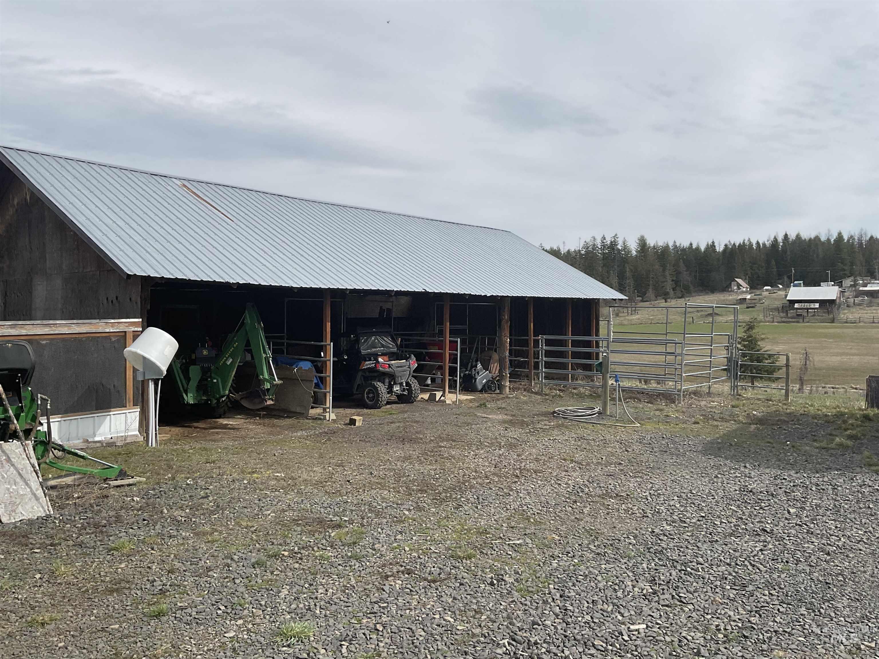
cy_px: 330
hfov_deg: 61.7
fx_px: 736
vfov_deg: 48.2
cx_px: 440
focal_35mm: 29
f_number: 1.8
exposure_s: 1/2667
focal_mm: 3
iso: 16
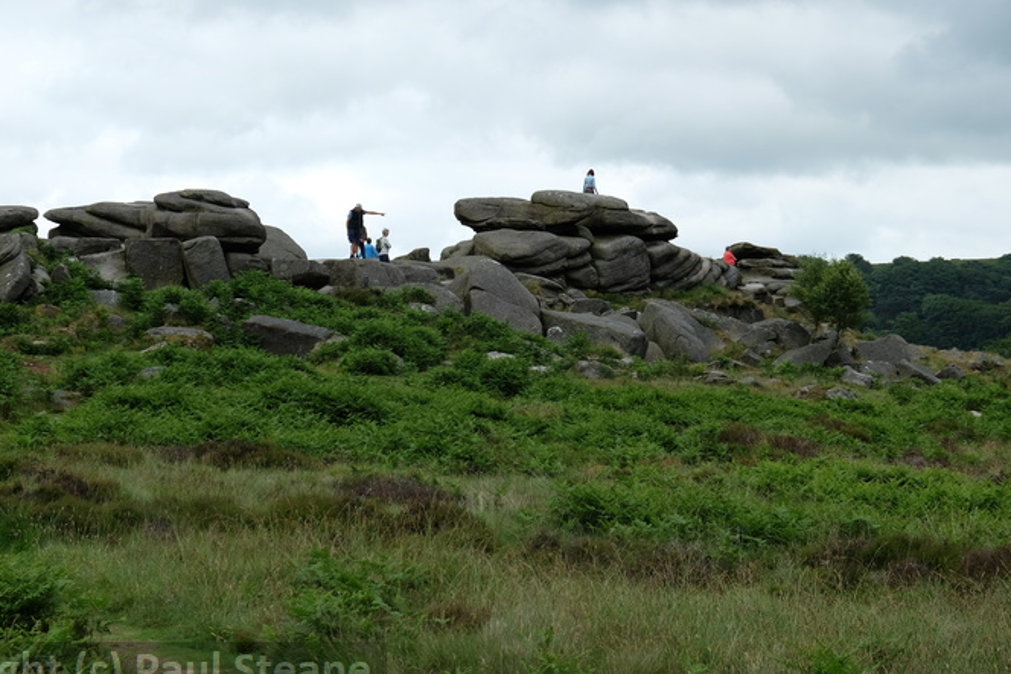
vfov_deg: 13.8
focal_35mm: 99
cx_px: 458
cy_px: 309
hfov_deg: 20.6
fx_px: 2781
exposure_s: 1/340
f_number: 5.6
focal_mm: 55
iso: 200
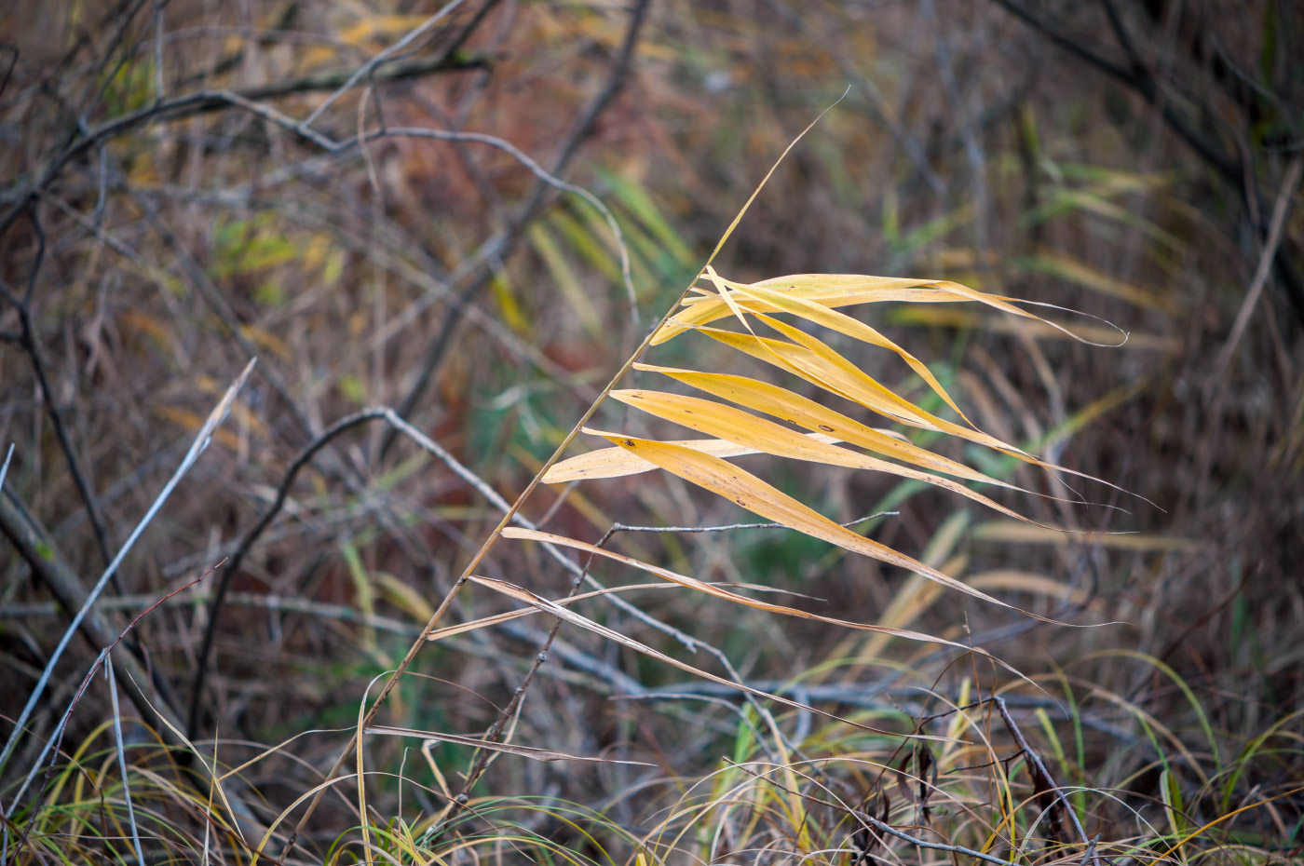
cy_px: 433
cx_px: 652
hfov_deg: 16.1
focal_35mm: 128
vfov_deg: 10.7
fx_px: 4613
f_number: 3.5
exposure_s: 1/60
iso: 200
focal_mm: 85
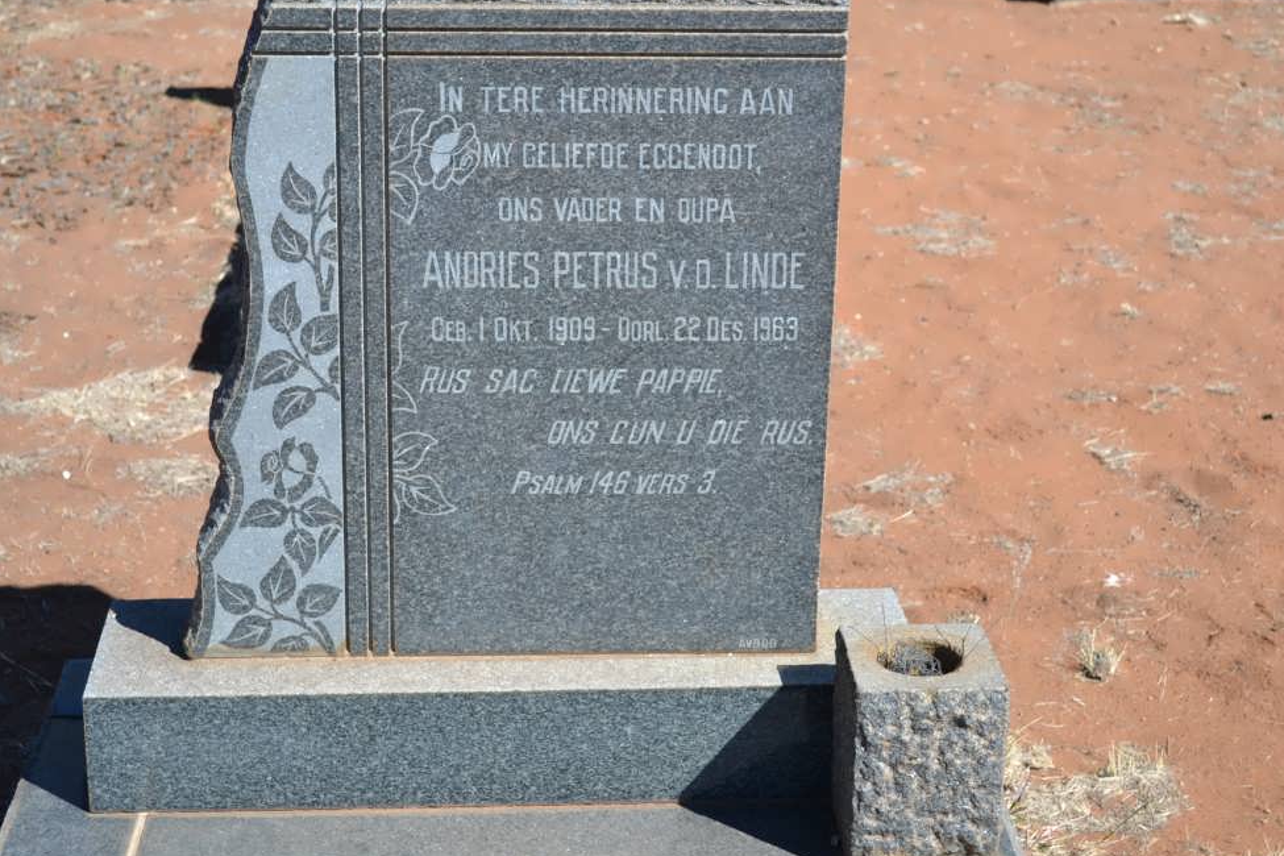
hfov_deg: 31.1
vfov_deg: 21.0
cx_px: 599
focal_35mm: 65
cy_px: 345
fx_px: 2304
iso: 125
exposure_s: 1/125
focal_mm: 35
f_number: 5.6
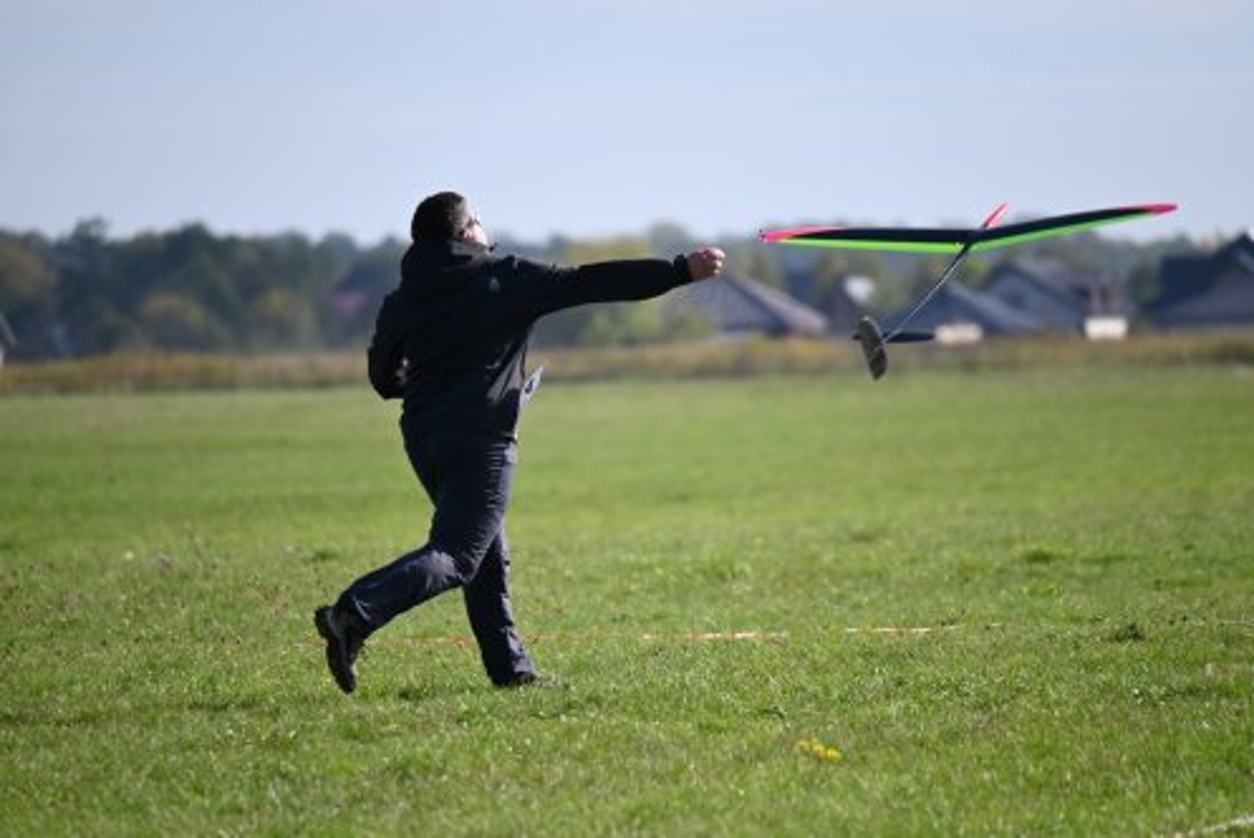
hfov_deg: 5.2
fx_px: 13941
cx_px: 627
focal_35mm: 400
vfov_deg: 3.4
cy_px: 419
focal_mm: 400
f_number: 6.3
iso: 800
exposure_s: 1/2500
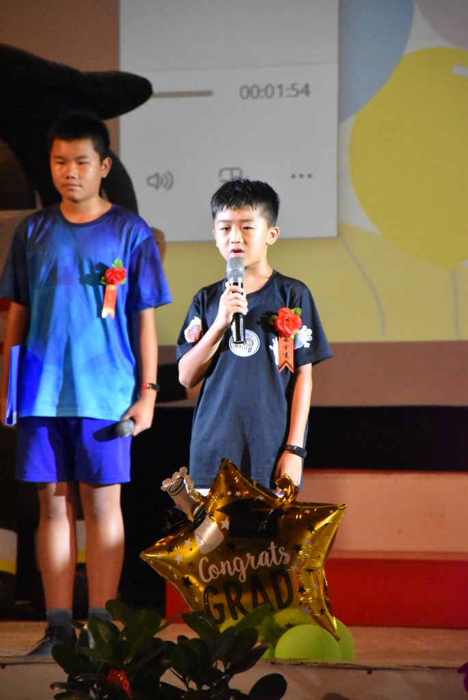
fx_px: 4089
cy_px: 350
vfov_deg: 9.8
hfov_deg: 6.6
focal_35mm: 210
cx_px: 234
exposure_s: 1/500
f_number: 5.6
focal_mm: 140
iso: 12800
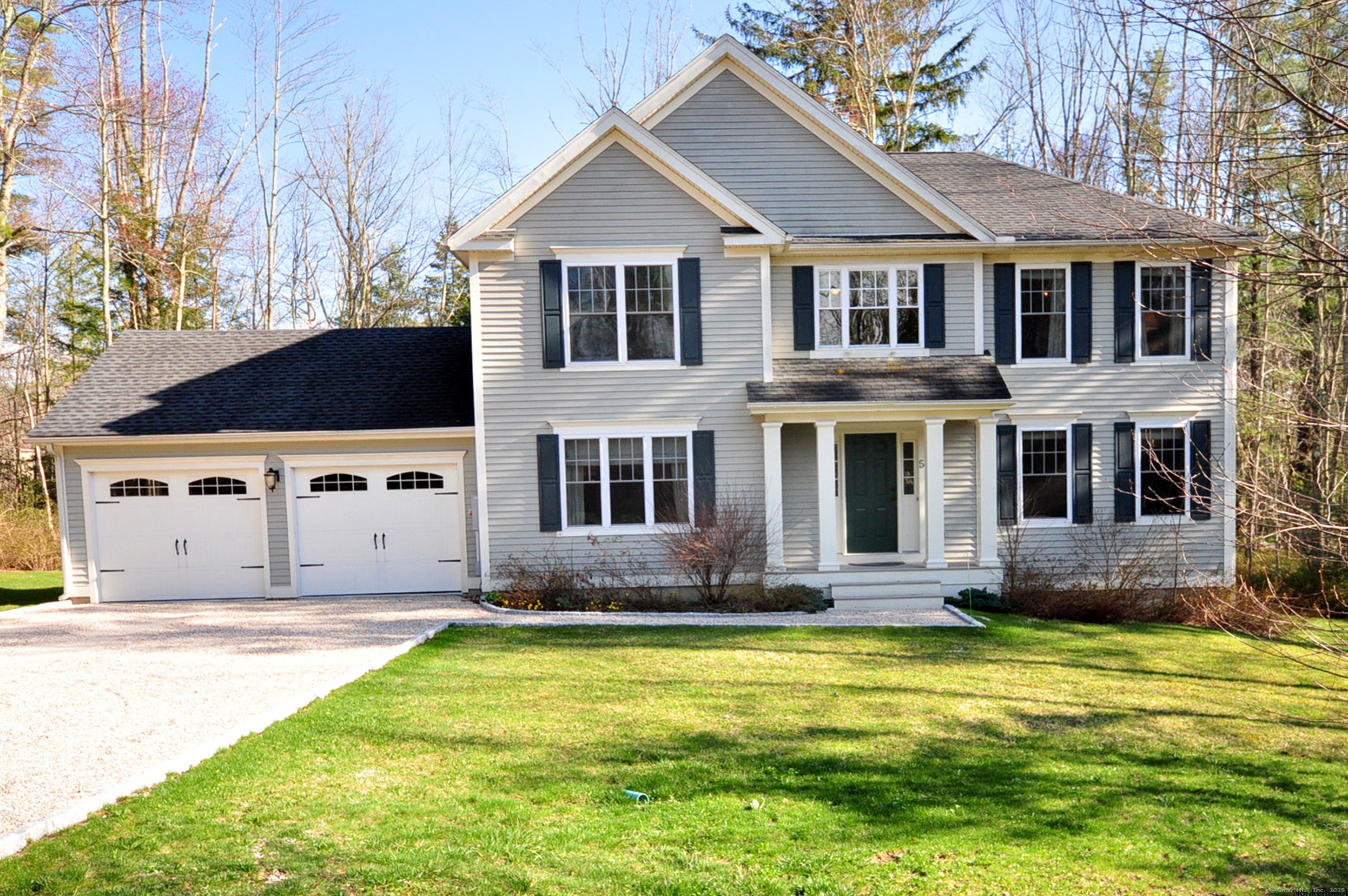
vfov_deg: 47.8
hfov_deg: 67.4
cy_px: 448
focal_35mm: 27
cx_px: 674
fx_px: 1010
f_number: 8
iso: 640
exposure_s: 1/400
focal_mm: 18
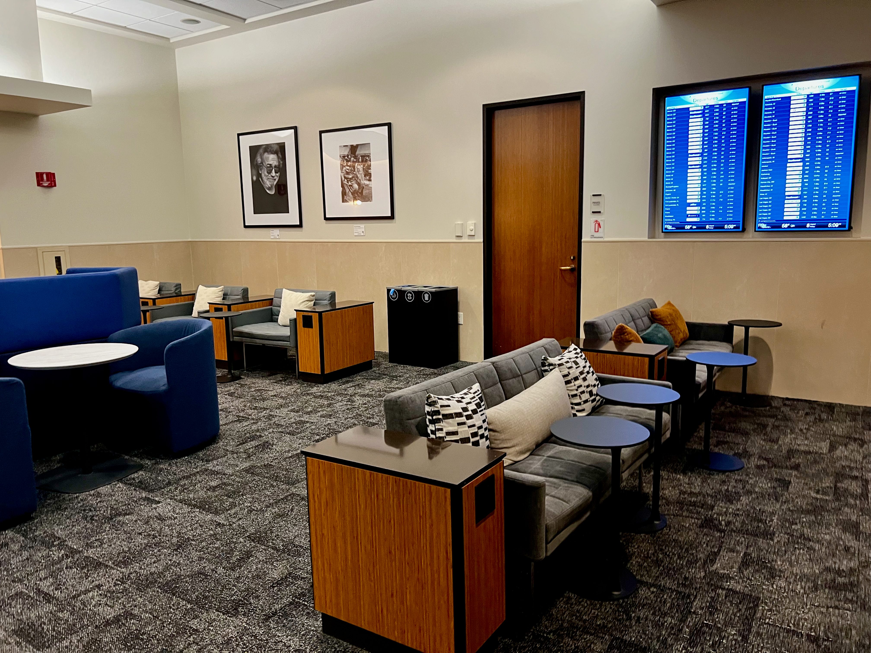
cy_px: 326
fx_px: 654
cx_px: 436
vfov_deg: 53.1
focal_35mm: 26
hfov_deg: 67.3
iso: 250
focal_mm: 5.7
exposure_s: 1/60
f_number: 1.5
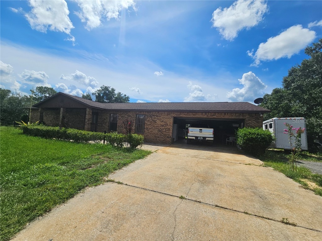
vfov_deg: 89.9
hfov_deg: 106.2
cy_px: 120
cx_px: 161
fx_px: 121
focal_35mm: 13
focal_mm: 2.2
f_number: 2.2
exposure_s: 1/5758
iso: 50
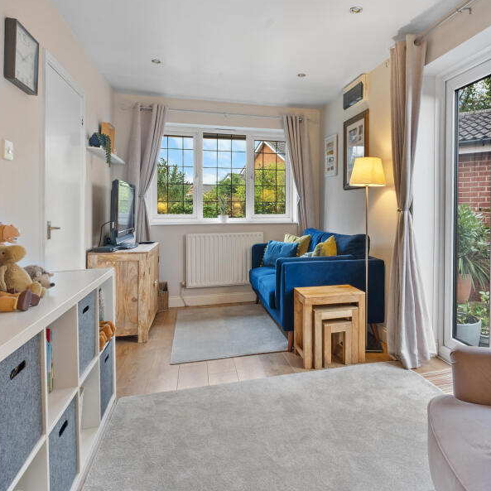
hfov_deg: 67.9
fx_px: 353
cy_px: 251
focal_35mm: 22
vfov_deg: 69.6
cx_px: 323
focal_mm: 10
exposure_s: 1/1.43
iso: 160
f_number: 8
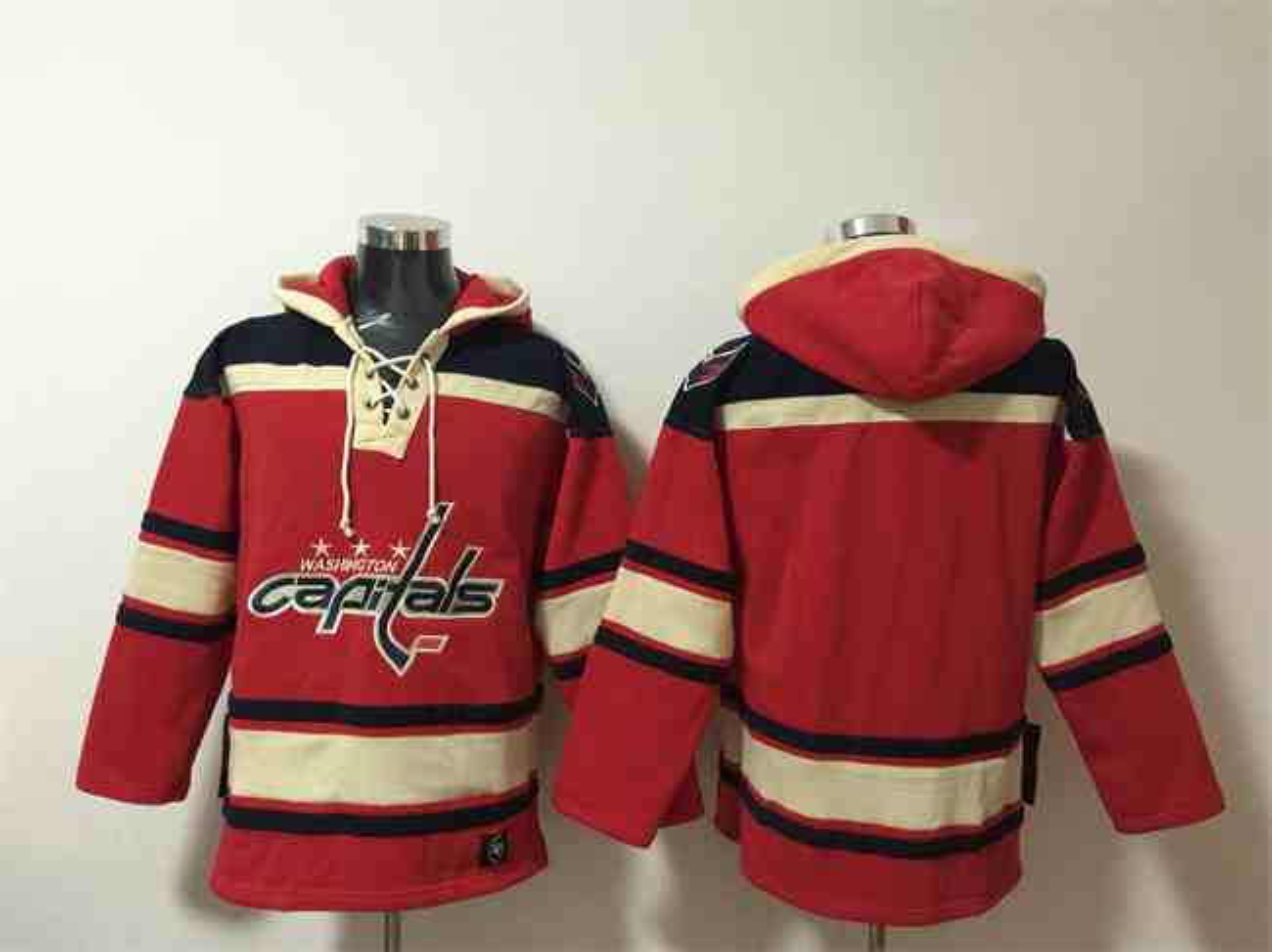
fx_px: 1065
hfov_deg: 61.7
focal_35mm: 29
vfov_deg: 48.2
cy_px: 476
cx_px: 636
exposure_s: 1/8
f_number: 2.2
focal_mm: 4.15
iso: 125
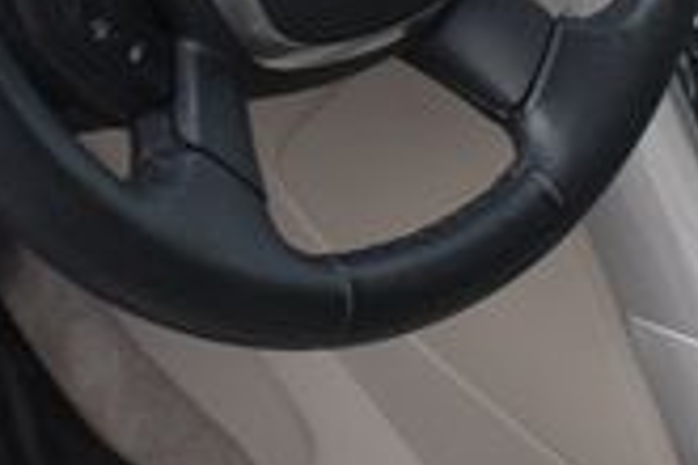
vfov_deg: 12.2
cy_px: -302
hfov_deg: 19.4
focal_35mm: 105
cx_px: 457
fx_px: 2036
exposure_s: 1/250
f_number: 5.6
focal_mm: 18
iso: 280
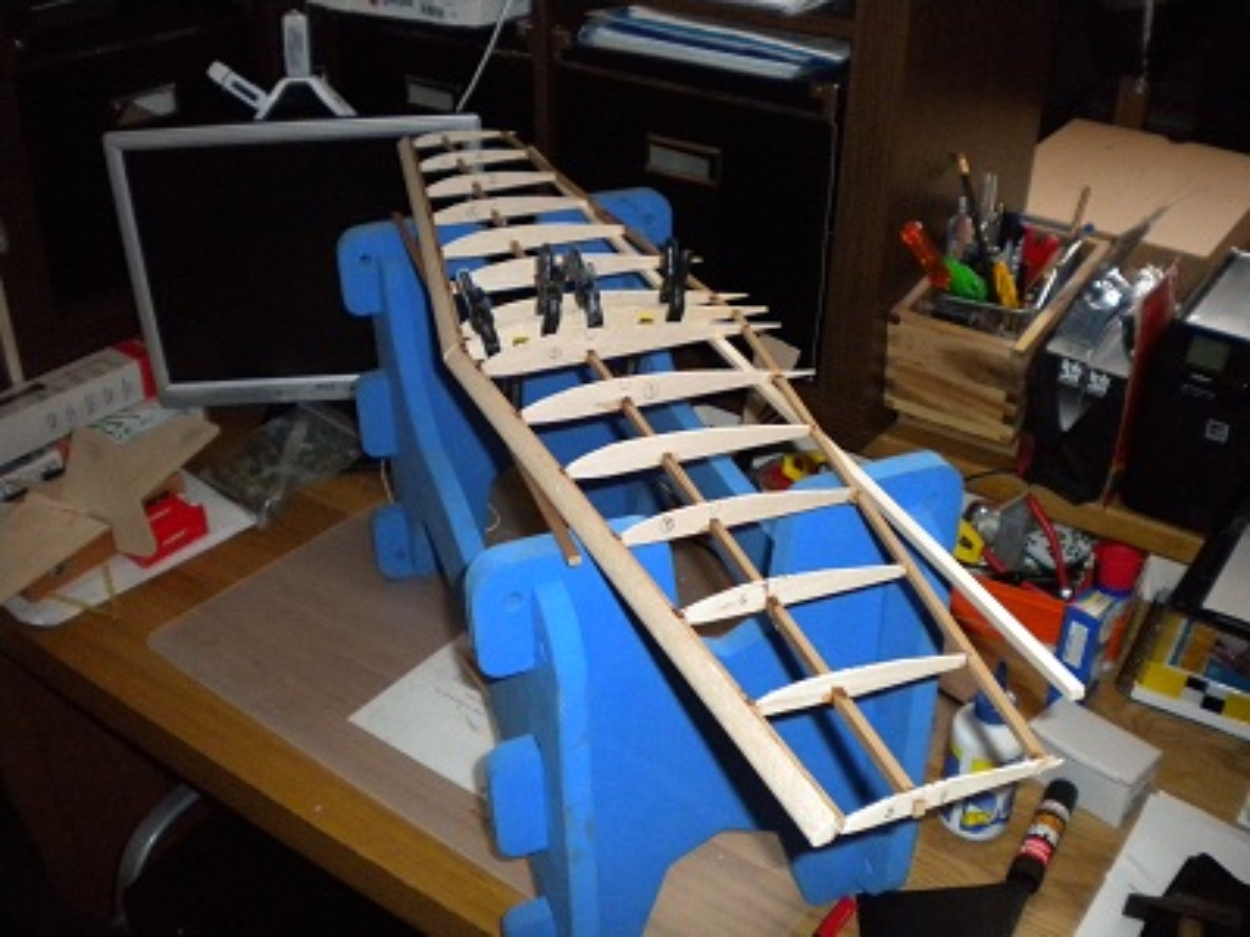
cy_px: 468
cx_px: 625
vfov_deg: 40.7
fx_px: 1264
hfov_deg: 52.6
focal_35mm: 35
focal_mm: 6.3
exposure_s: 1/30
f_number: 3.1
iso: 400
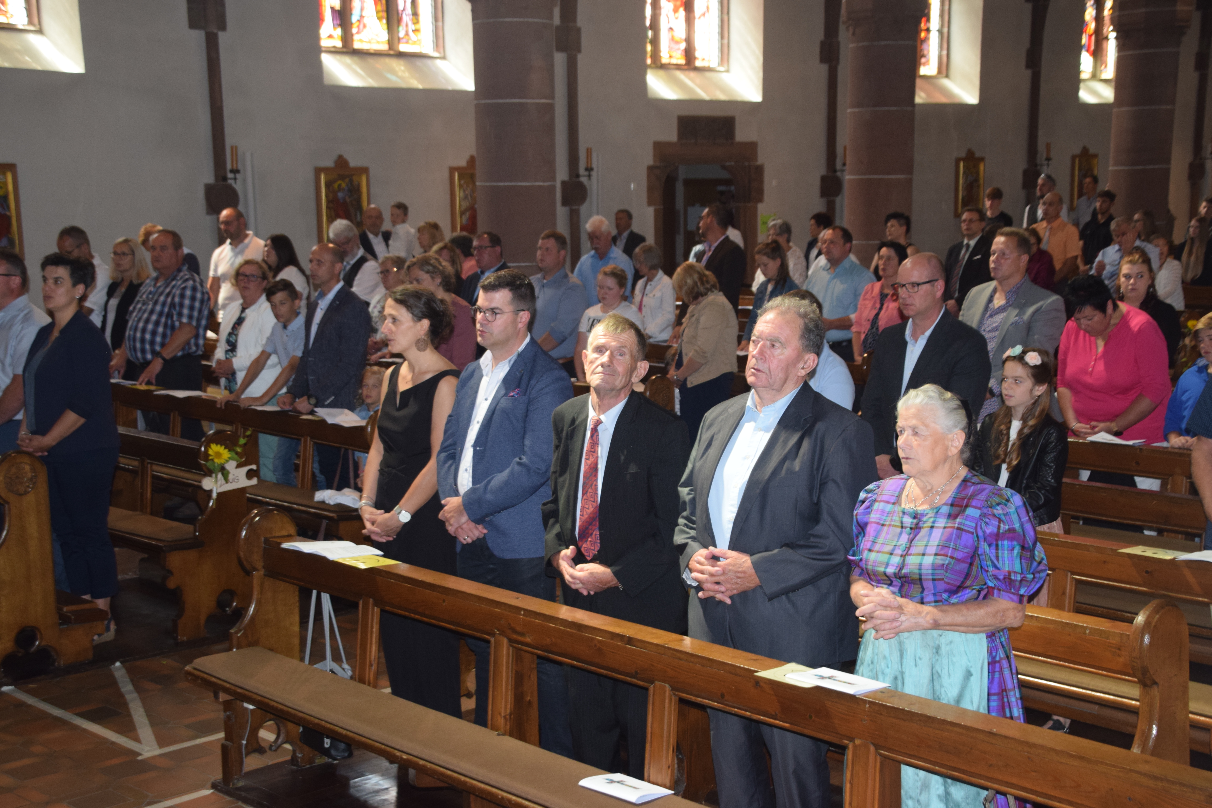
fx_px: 1767
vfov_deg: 25.8
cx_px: 606
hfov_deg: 37.9
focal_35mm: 52
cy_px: 404
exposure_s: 1/80
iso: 800
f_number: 4.5
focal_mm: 35
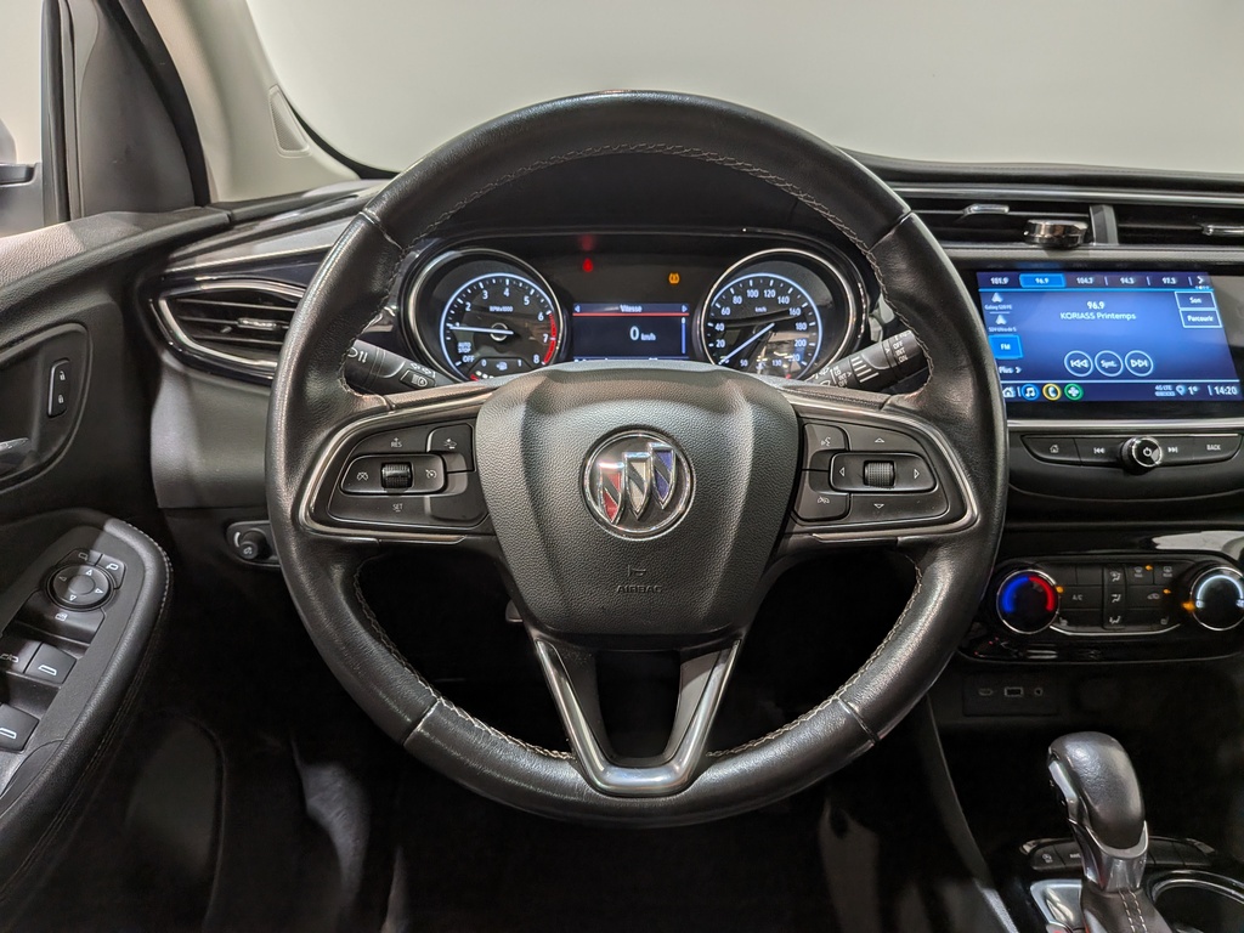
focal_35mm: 24
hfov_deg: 71.6
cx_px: 622
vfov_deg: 56.8
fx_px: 862
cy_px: 466
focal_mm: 4.53
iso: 26
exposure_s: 1/145
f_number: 1.7
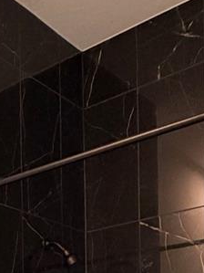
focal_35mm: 72
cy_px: 384
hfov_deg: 19.3
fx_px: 566
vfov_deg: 23.0
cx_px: -40
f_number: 2.2
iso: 320
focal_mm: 2.22
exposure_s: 1/60
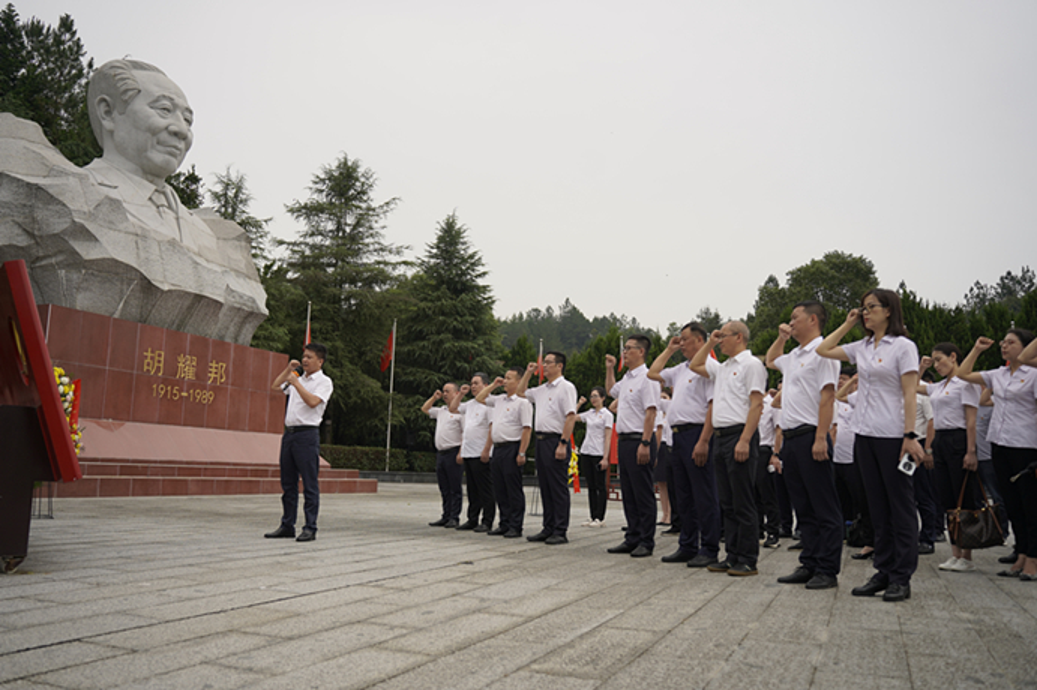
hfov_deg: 65.5
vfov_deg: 46.4
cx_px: 518
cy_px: 345
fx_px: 806
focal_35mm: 28
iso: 100
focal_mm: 28
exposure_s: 1/640
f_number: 4.5
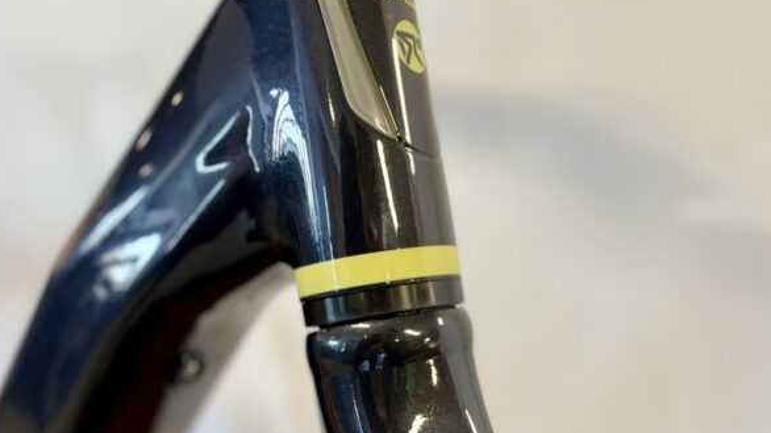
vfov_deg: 39.8
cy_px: 280
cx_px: 379
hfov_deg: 66.1
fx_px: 593
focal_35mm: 29
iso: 100
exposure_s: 1/50
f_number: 1.6
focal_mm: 5.1
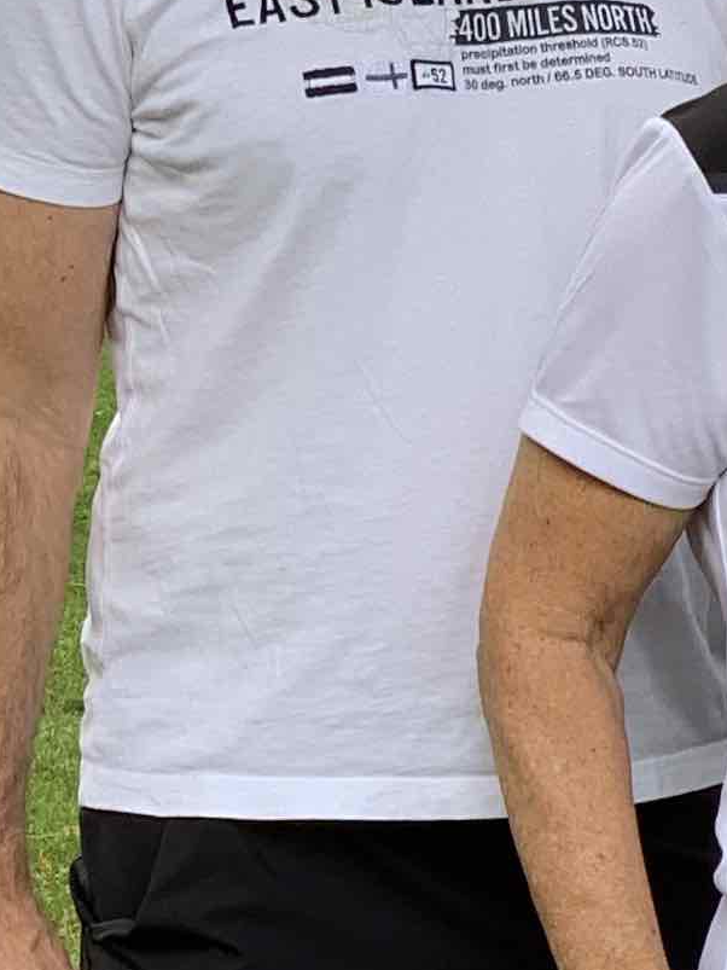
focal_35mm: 261
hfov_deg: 5.6
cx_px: 1349
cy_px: 833
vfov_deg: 7.6
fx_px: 7311
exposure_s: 1/58
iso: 16
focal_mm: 6
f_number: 2.4
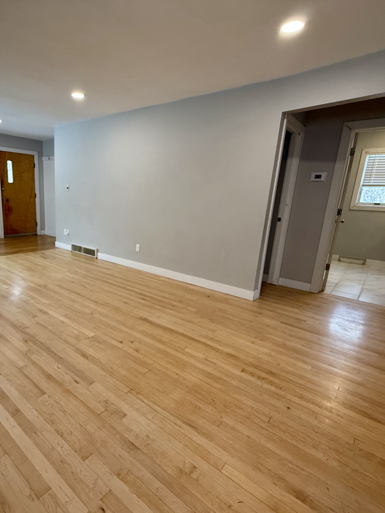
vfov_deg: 84.7
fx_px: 282
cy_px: 260
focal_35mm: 19
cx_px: 130
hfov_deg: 66.9
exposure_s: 1/120
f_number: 2.2
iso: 250
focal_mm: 2.22
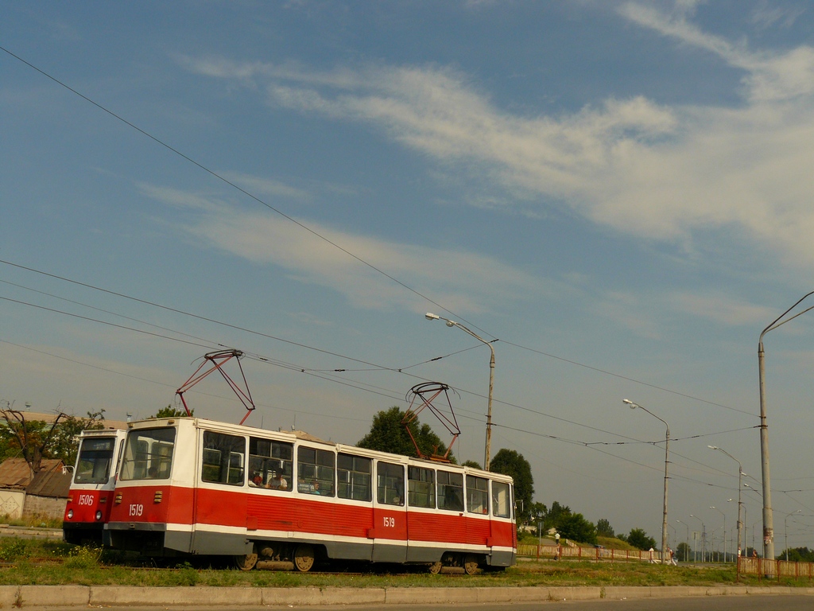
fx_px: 988
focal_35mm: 42
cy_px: 306
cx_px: 407
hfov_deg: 44.8
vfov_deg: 34.3
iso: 100
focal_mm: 6.9
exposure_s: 1/800
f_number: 5
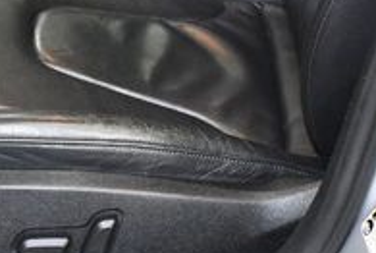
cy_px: 246
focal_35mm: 118
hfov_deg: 17.1
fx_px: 1235
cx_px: 54
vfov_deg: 11.6
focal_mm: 18
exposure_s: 1/125
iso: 2500
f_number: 3.5
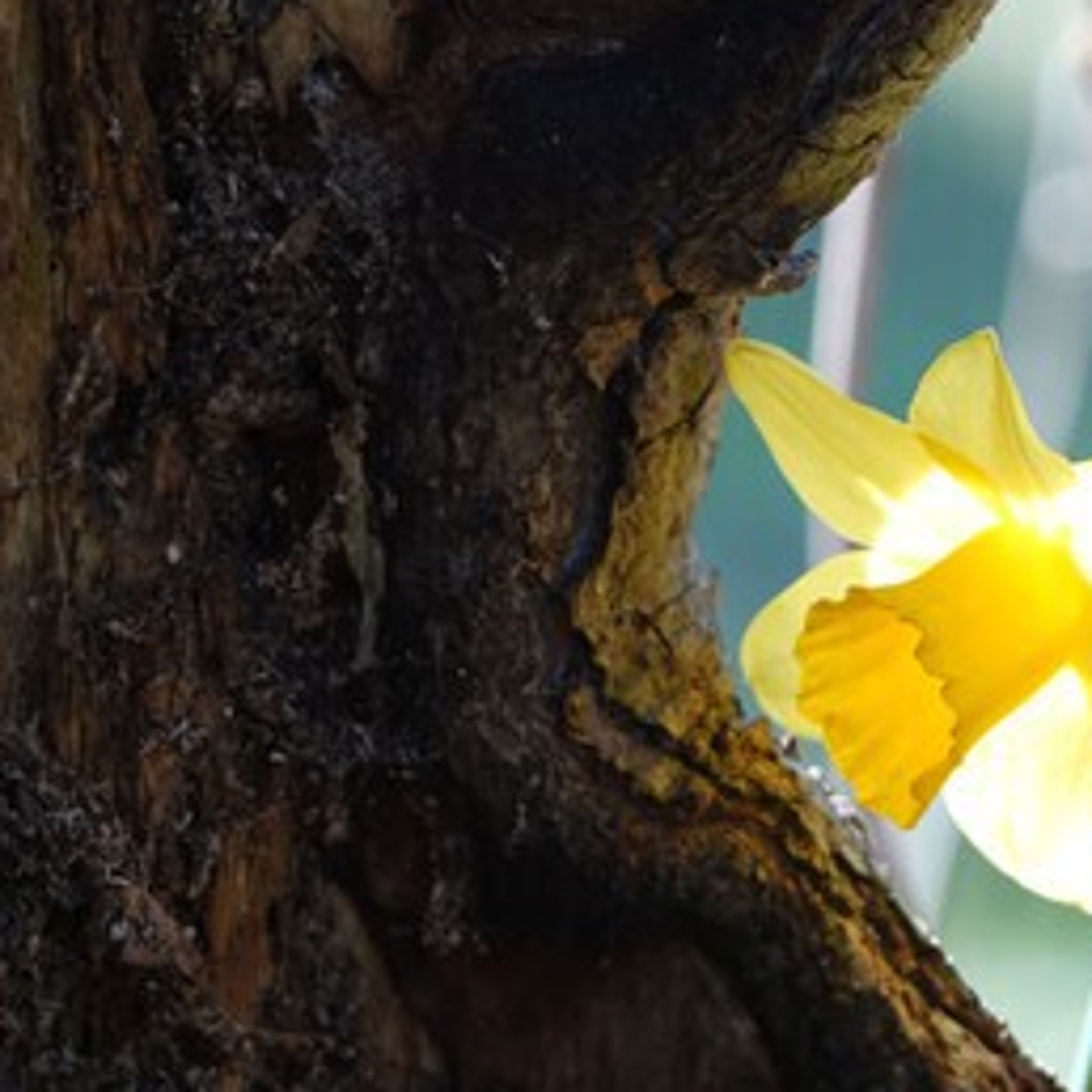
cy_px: 271
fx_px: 24769
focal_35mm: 694
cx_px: 783
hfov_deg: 2.5
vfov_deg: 2.5
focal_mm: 128.59
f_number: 4
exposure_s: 1/400
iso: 320
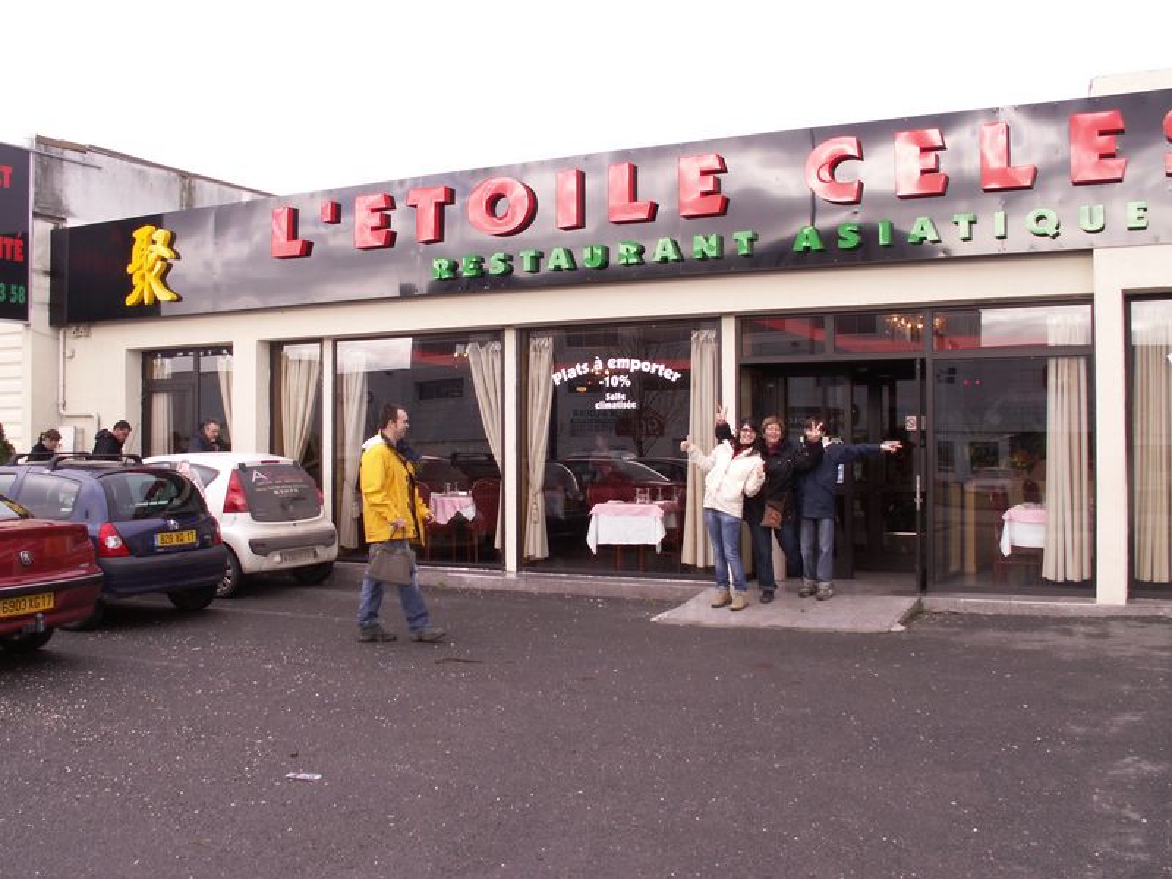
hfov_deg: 52.6
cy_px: 440
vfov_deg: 40.7
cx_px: 586
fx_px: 1185
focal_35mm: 35
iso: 50
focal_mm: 5.86
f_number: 4.5
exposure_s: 1/100
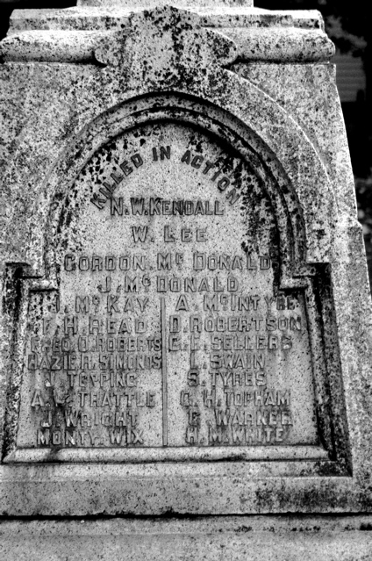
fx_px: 1353
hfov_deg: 15.7
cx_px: 186
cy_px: 280
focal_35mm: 87
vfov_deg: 23.4
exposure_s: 1/8
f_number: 5
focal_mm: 58
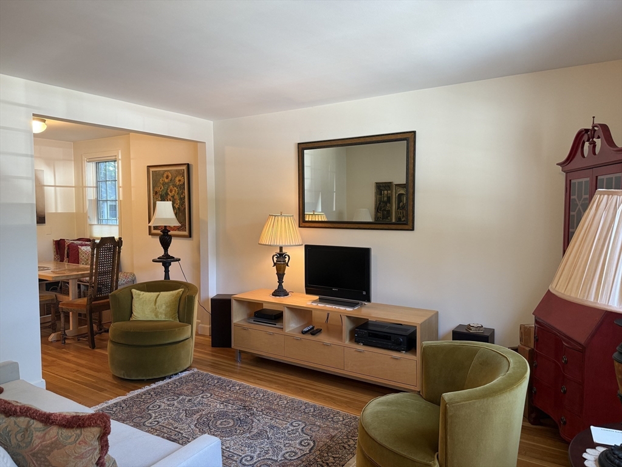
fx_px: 431
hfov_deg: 71.6
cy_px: 234
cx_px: 311
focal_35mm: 24
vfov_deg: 56.8
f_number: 1.78
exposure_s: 1/60
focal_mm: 6.76
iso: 200
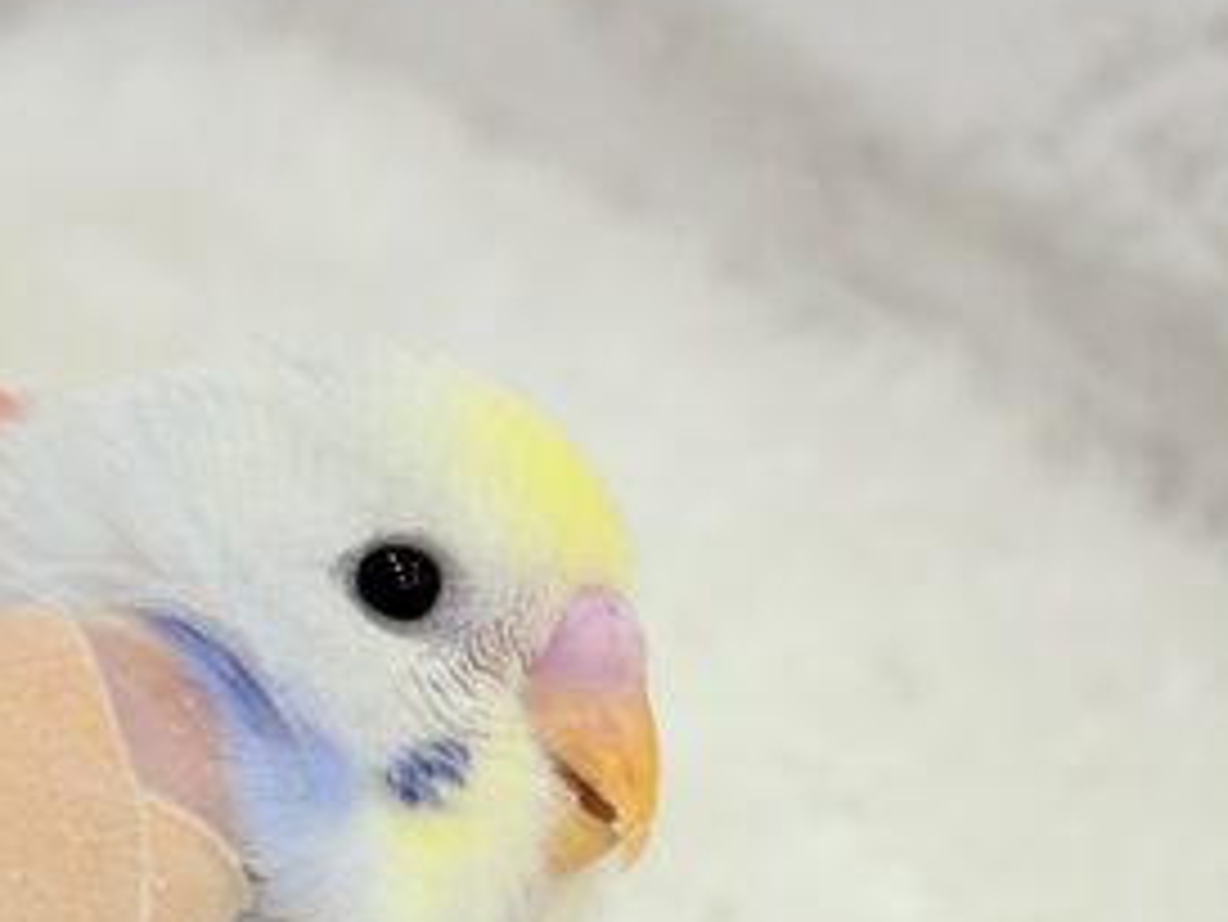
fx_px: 4330
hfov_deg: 16.1
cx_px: 639
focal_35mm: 122
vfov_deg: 12.1
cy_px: 801
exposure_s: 1/100
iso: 64
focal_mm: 5.96
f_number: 1.6
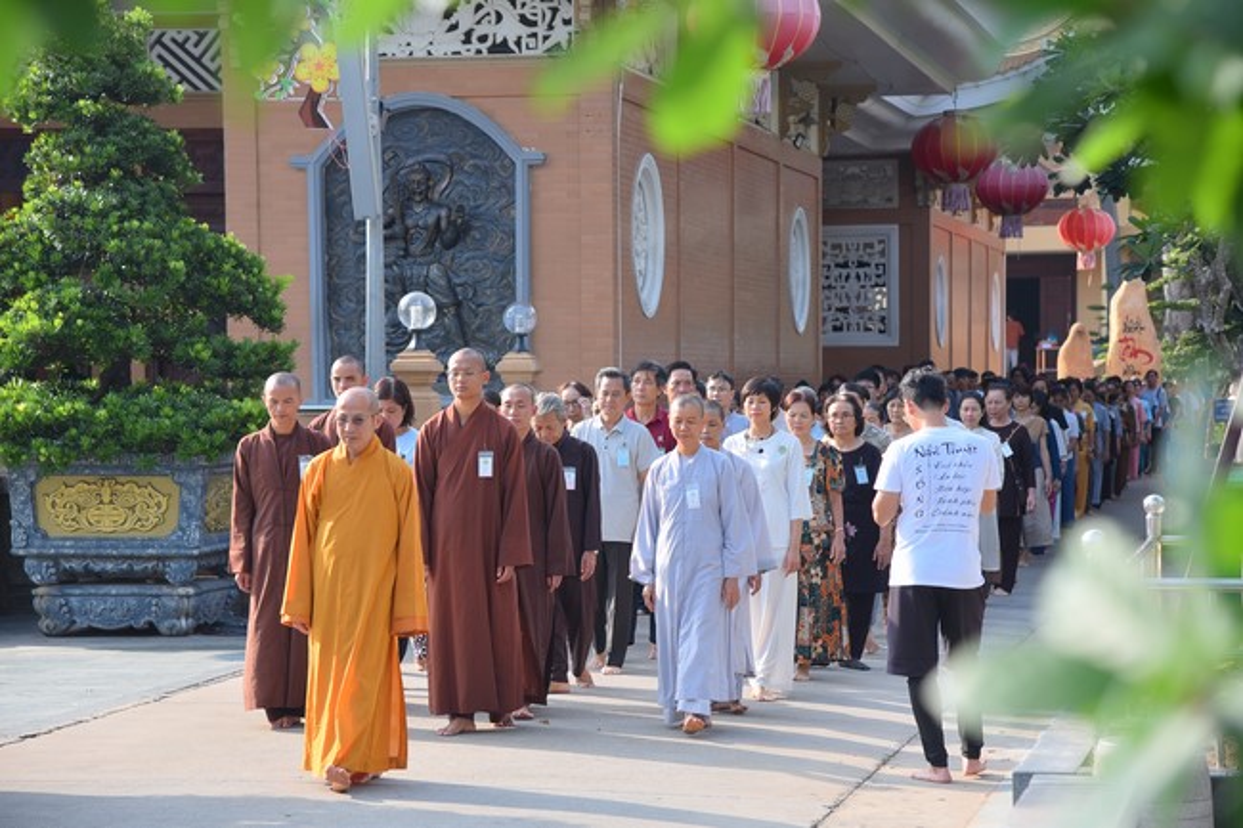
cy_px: 414
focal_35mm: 98
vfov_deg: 14.0
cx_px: 622
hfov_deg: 20.8
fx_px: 3383
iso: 125
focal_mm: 98
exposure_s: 1/200
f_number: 5.6
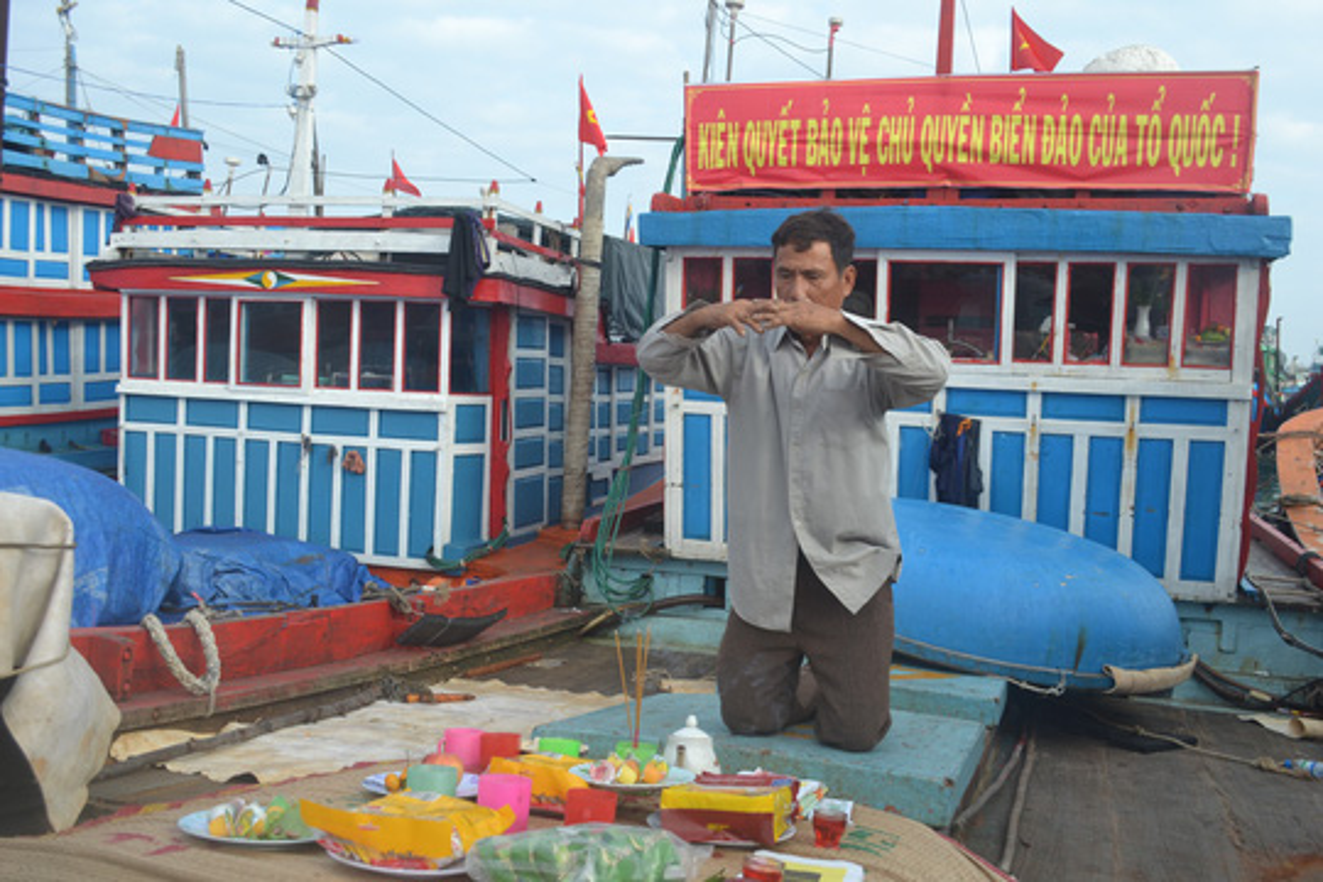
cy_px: 441
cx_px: 662
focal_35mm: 33
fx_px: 1213
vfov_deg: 40.0
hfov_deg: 57.2
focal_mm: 22
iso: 100
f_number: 6.3
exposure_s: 1/160
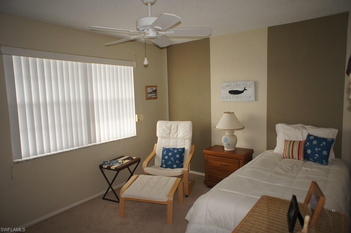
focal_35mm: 24
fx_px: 234
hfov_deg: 73.8
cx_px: 176
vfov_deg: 53.1
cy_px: 116
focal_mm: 16
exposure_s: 1/60
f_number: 2.8
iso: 320
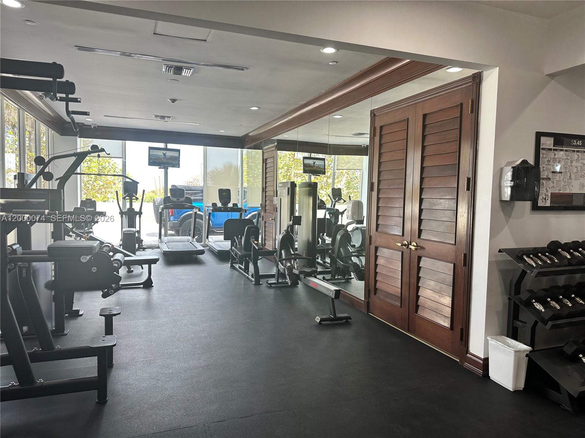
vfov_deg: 56.8
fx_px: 406
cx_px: 292
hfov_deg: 71.6
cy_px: 219
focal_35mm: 24
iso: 100
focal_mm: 6.86
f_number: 1.78
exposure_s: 1/120
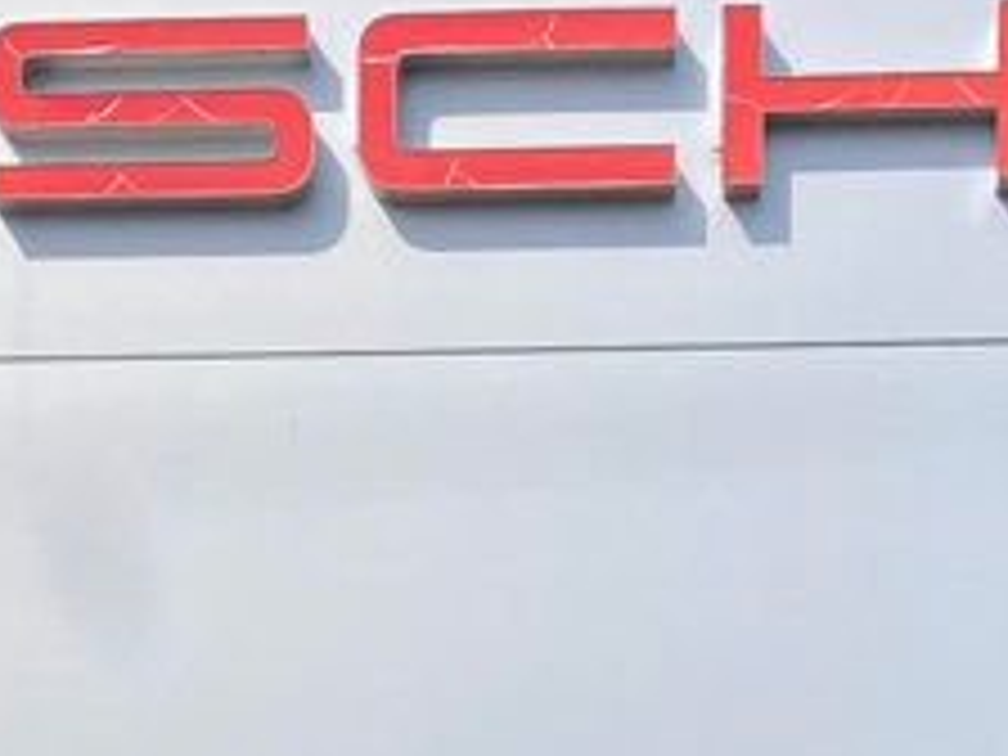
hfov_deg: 15.4
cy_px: 1598
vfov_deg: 10.5
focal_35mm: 128
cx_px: 374
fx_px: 3727
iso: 25
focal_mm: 3.99
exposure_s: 1/2558
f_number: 1.8
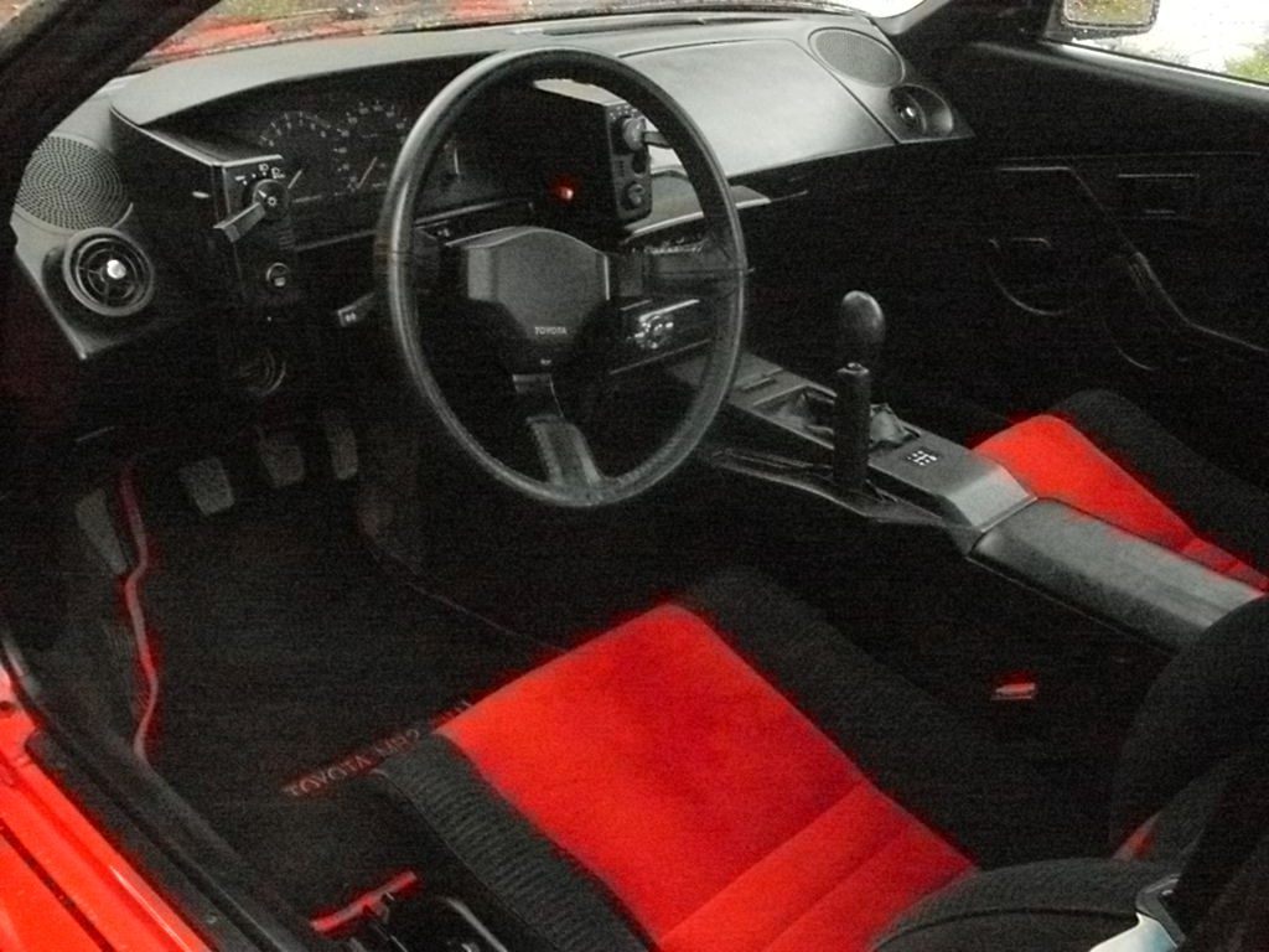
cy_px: 476
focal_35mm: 38
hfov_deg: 49.0
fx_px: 1393
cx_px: 634
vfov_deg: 37.7
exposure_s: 1/60
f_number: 8.4
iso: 1000
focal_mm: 6.3
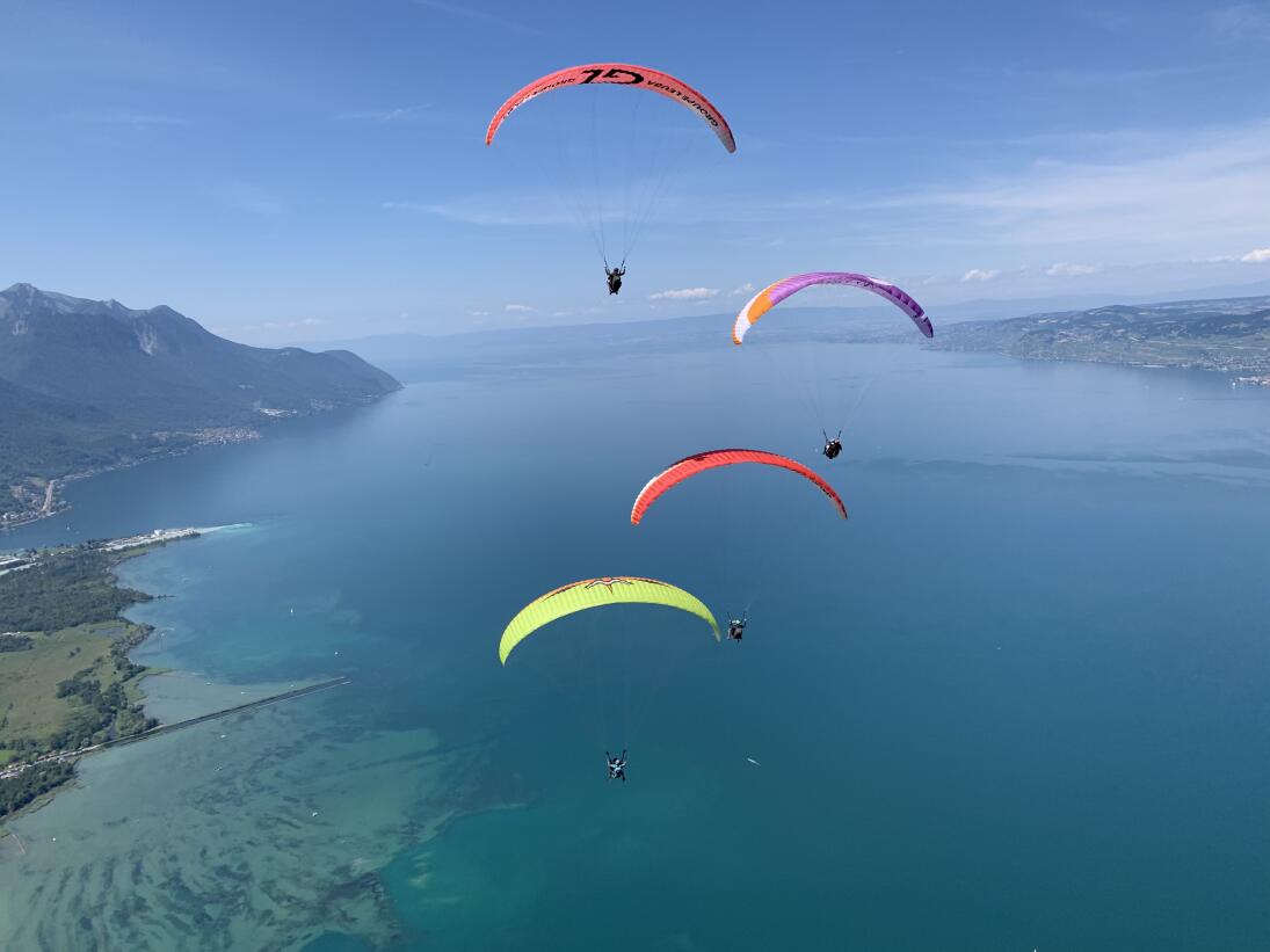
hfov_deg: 67.3
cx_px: 635
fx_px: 954
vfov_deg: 53.1
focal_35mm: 26
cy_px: 476
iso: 25
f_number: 1.8
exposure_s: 1/2611
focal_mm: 4.25
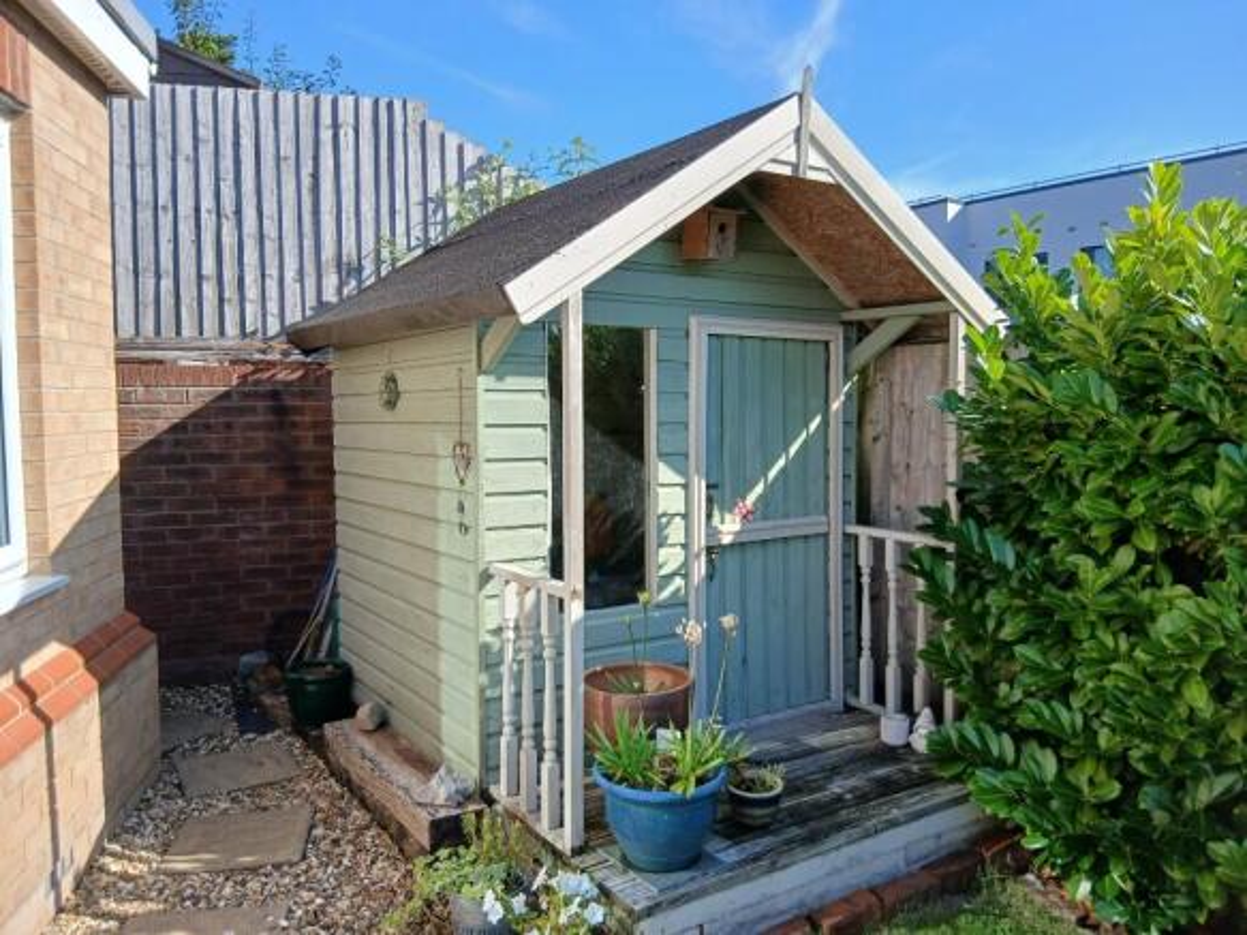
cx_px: 624
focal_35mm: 26
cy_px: 468
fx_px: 936
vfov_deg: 53.0
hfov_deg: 67.3
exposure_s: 1/273
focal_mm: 3.98
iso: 20
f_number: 1.8
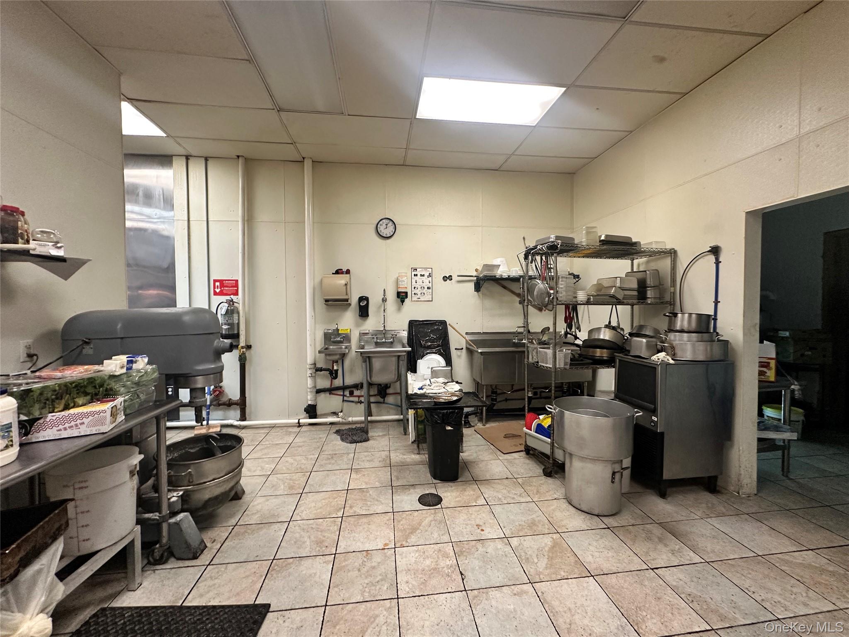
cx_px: 424
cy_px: 318
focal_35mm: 14
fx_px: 343
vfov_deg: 85.7
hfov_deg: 102.1
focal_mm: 2.22
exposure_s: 1/60
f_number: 2.2
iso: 250
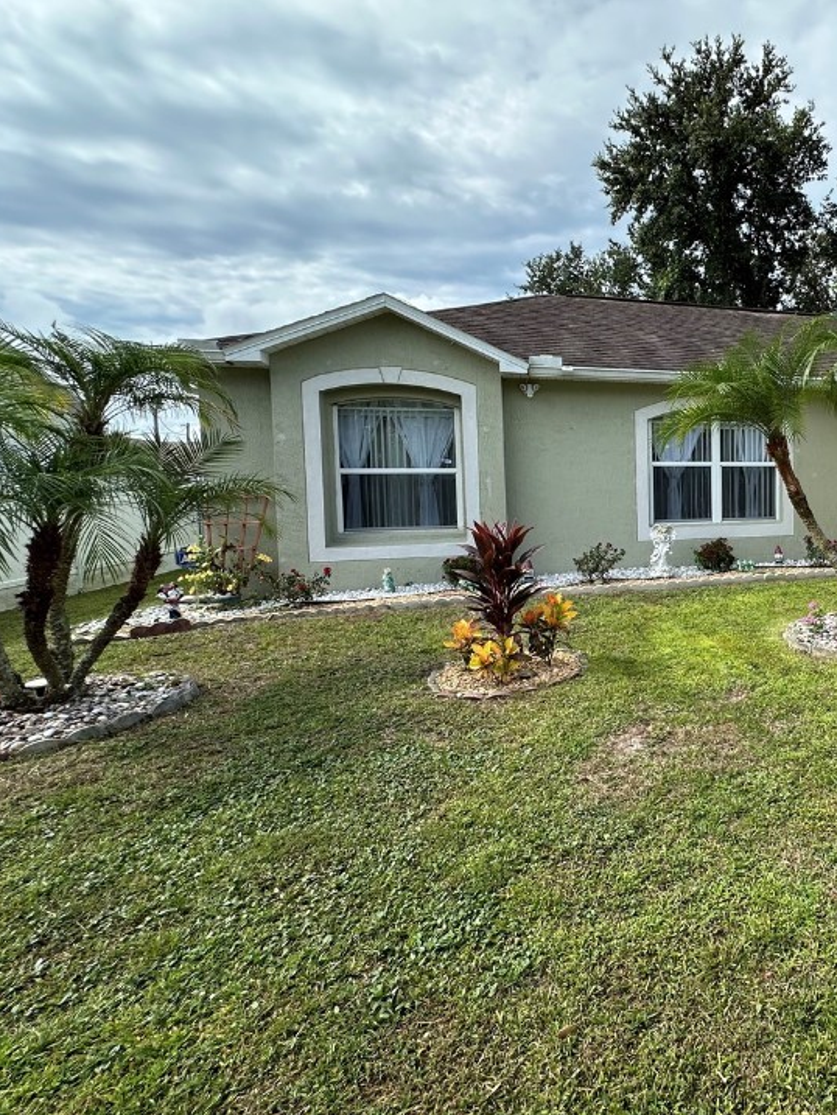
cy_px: 519
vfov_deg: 81.6
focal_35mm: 20
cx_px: 737
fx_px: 645
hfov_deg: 57.6
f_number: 2.2
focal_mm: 2.22
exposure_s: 1/979
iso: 50
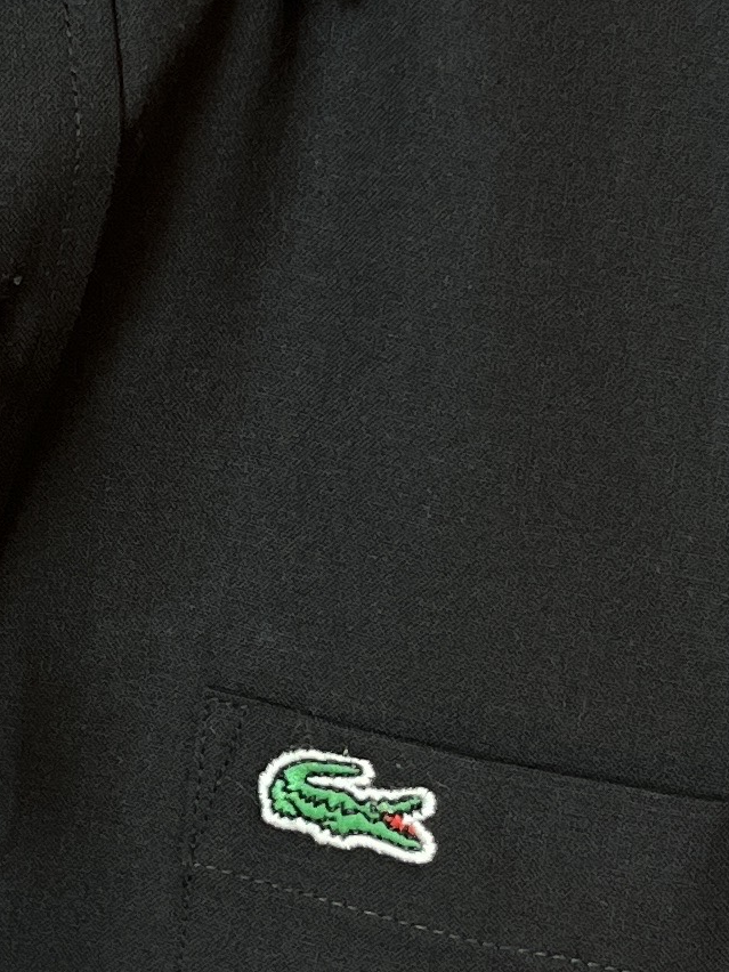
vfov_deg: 16.0
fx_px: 3454
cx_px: -50
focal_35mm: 123
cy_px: 376
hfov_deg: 11.9
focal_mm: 5.1
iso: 125
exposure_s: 1/65
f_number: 1.6
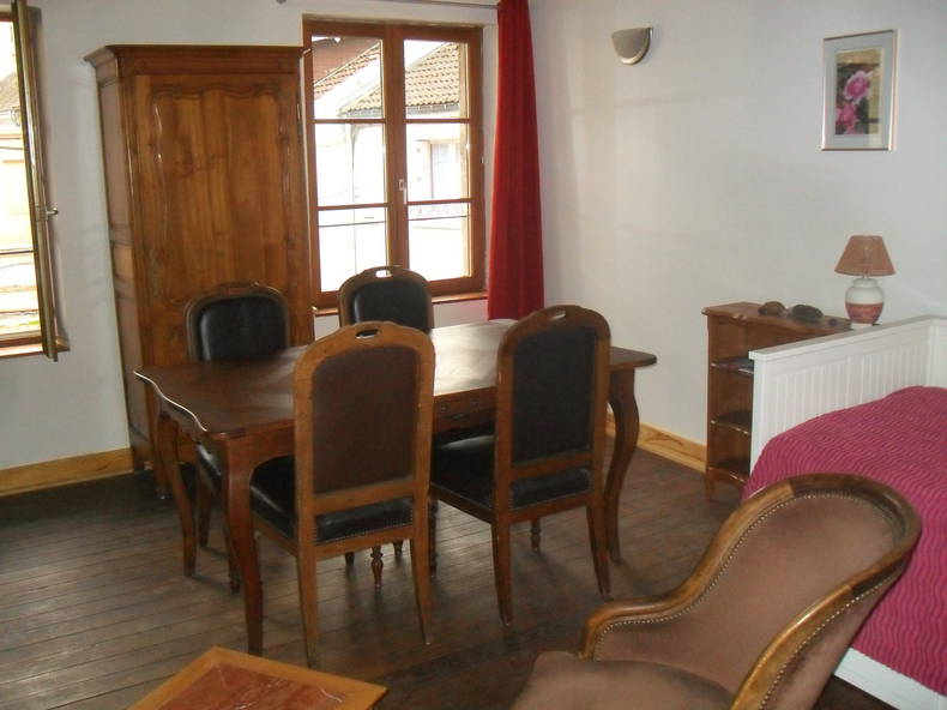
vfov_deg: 40.7
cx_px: 474
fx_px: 957
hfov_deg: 52.6
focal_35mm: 35
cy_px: 355
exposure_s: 1/45
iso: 400
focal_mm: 6.2
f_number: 2.8
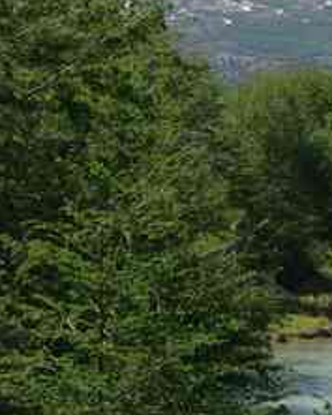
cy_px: 216
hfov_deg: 8.5
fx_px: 2105
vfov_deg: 11.2
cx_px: 668
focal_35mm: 171
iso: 100
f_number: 8
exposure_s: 1/250
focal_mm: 26.9
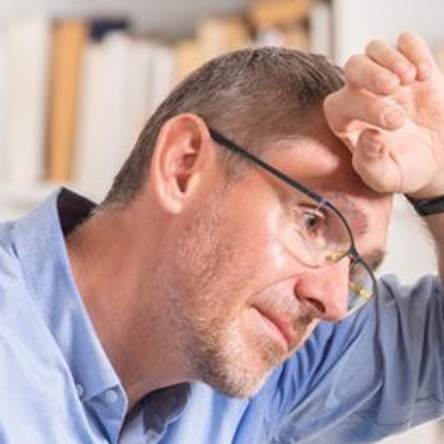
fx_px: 6516
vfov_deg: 3.9
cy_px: 366
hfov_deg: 3.9
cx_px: 318
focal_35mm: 449
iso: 160
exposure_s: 1/200
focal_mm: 200
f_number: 5.6
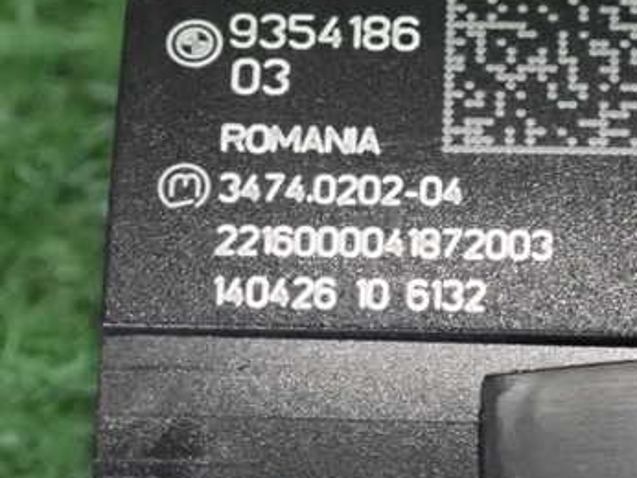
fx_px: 3002
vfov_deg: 9.1
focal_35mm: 163
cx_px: 523
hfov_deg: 12.1
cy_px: 213
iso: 6400
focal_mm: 16.79
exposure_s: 1/100
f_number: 4.7
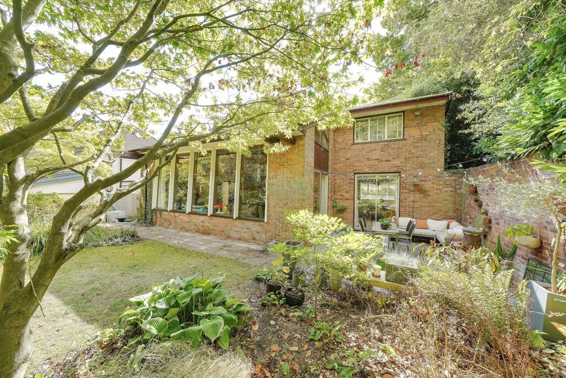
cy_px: 189
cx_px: 283
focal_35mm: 12
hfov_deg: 112.6
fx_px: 189
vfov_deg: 90.0
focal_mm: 12
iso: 500
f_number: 8
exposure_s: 1/200
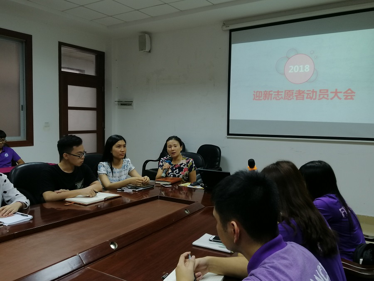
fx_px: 335
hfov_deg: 58.4
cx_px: 187
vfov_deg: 45.4
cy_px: 140
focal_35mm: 31
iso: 160
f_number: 2.2
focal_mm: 3.81
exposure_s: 1/33.3
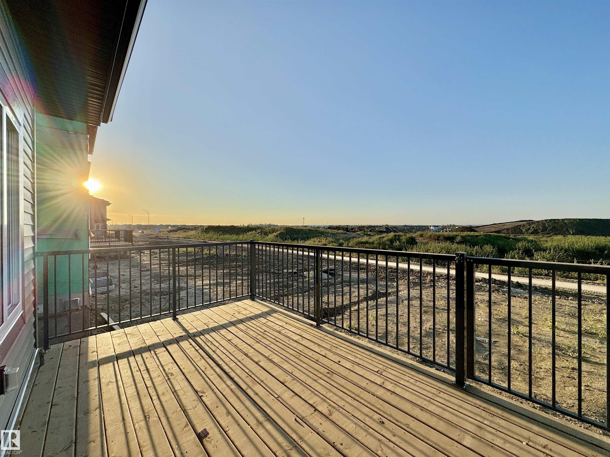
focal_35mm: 14
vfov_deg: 85.7
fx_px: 247
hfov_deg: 102.1
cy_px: 228
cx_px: 305
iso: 50
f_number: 2.2
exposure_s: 1/2584
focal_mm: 2.22
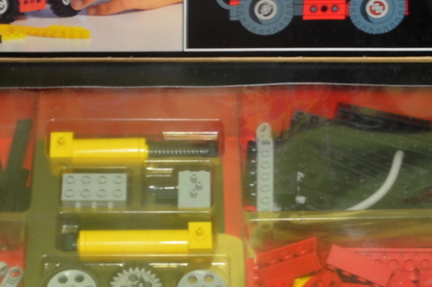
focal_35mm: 100
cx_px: 179
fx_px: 1198
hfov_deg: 20.4
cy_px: 70
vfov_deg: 13.6
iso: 125
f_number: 10
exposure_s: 1/2.5
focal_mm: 24
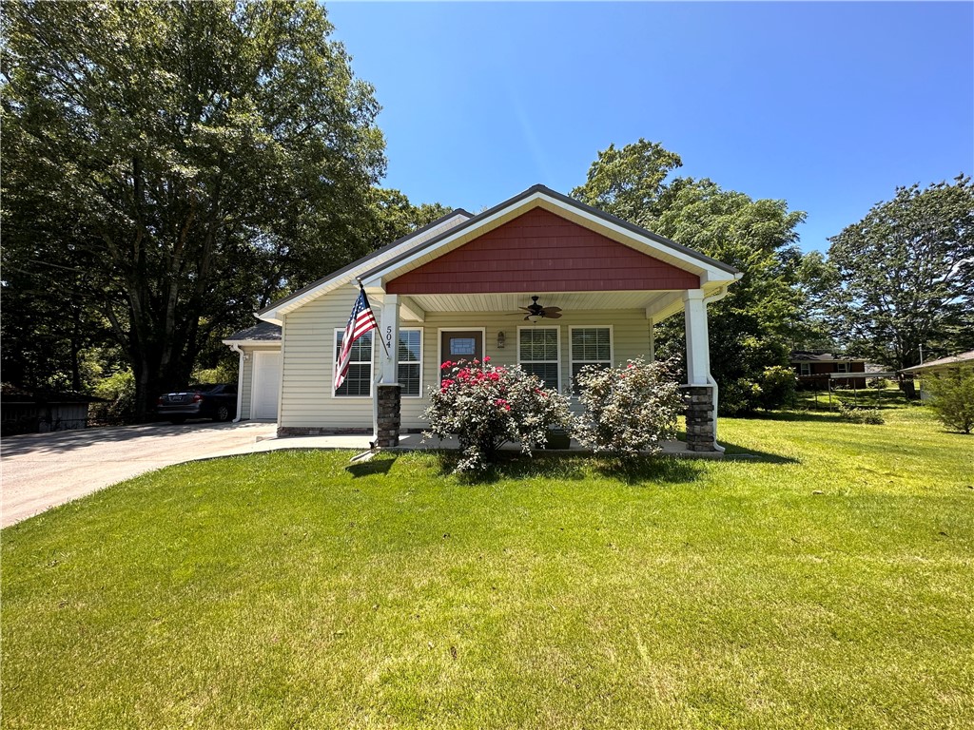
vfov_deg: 85.7
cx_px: 487
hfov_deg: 102.1
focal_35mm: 14
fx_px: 394
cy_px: 365
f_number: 2.2
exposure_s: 1/720
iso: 50
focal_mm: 2.22
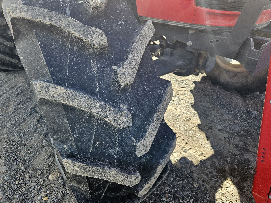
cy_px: 102
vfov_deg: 58.9
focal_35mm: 23
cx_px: 136
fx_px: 180
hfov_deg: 73.9
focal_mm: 5.4
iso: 25
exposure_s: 1/323
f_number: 1.8
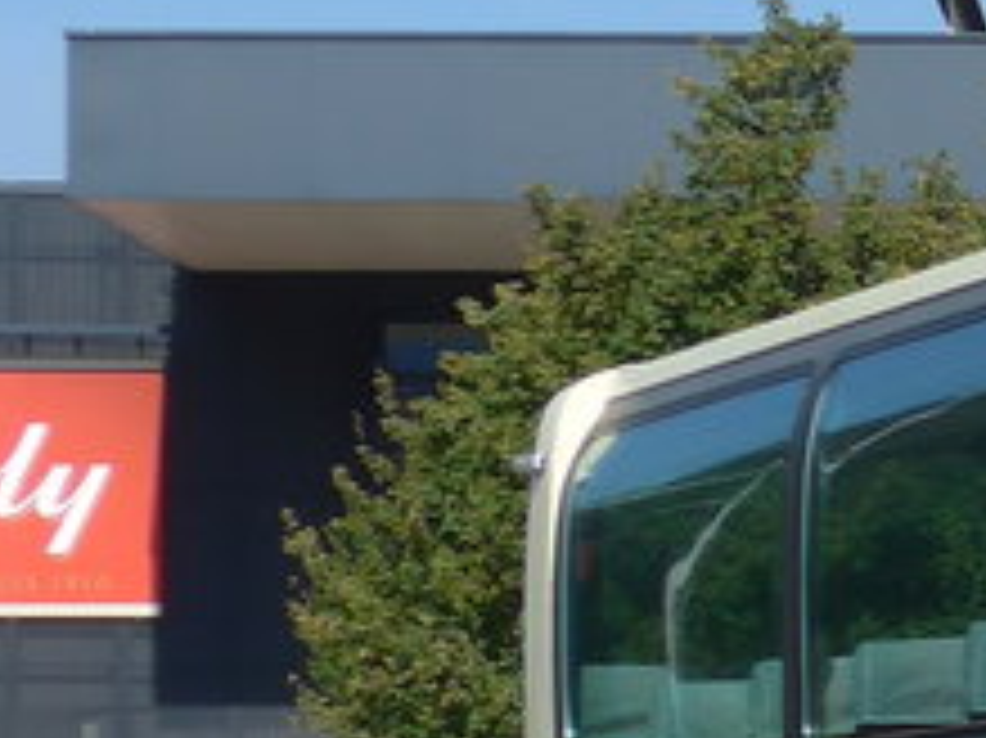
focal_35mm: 252
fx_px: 7174
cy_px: 554
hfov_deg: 7.5
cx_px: 2044
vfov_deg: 5.9
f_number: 3
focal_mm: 9.5
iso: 80
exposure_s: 1/1600
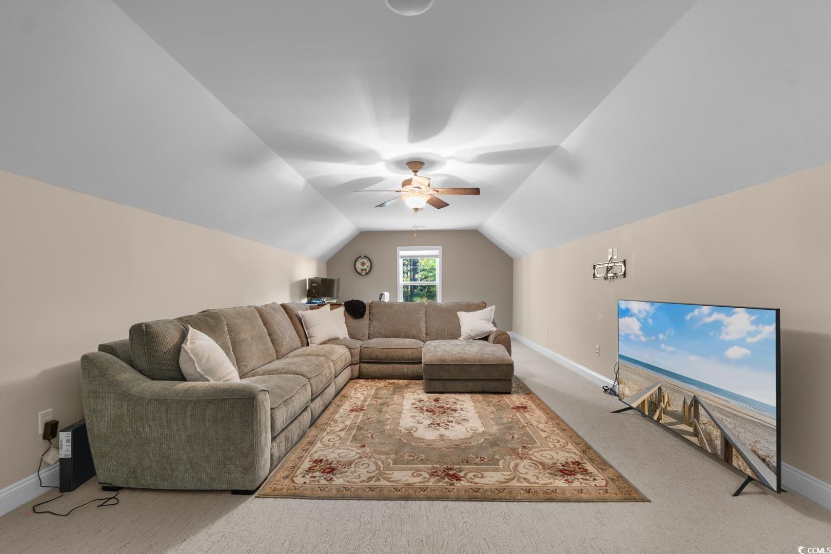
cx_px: 416
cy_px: 277
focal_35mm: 15
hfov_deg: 100.4
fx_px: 346
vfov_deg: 77.3
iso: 100
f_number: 4.5
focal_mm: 10
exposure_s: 1/2
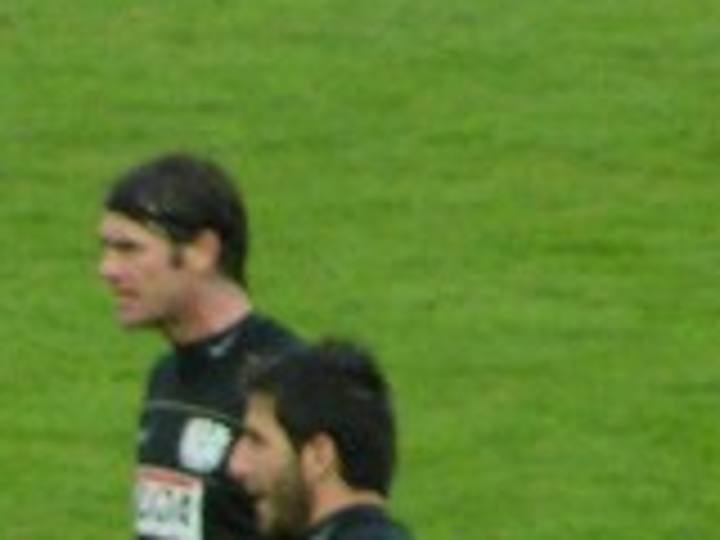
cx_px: -472
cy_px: 796
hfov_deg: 1.5
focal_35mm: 1352
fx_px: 28121
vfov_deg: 1.1
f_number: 3.5
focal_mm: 41.4
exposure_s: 1/100
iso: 200
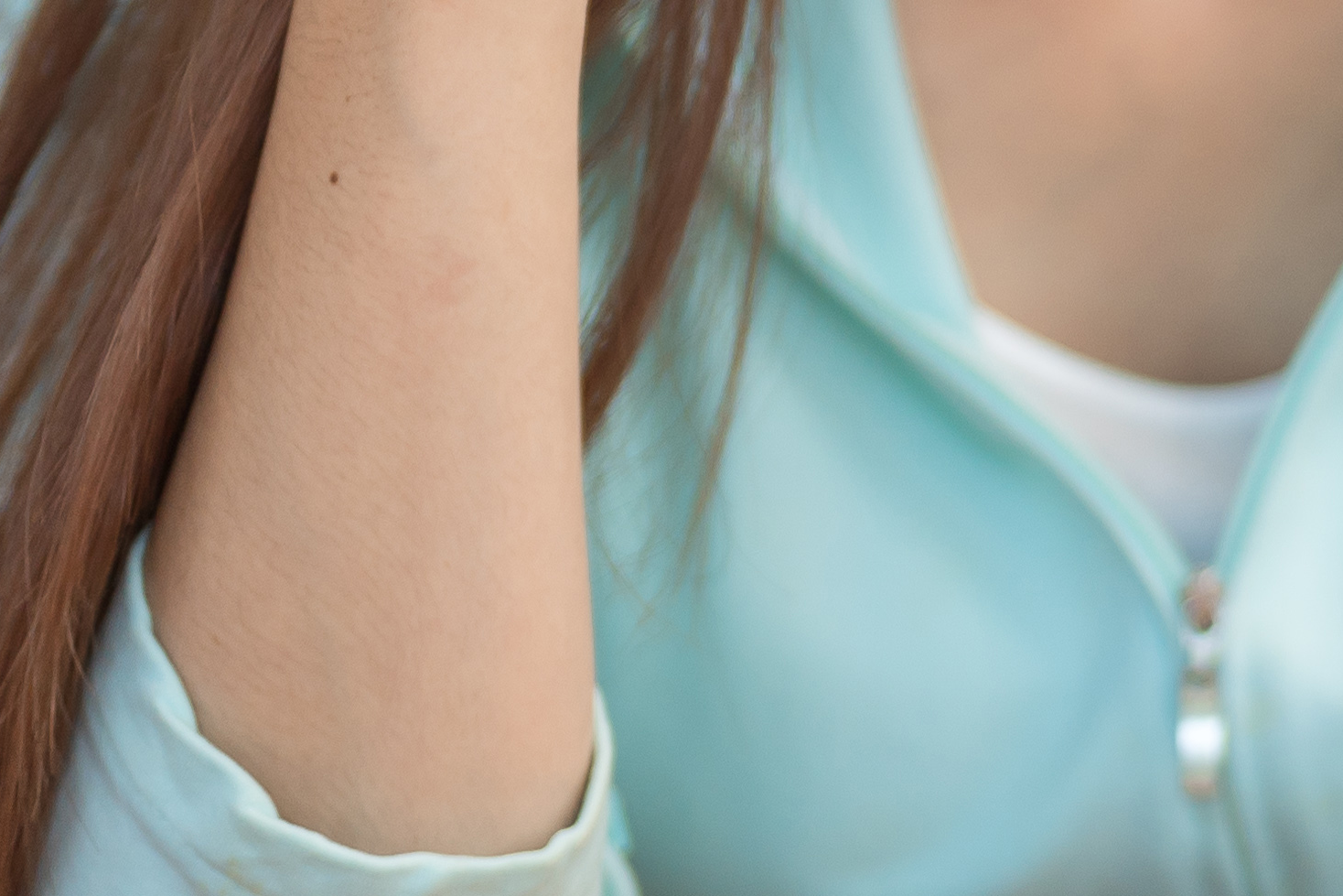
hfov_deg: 7.3
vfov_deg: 5.1
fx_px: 9998
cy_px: -213
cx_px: 2896
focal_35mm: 268
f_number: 1.4
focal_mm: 50
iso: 200
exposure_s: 1/320
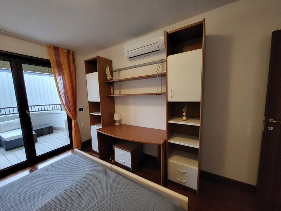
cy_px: 106
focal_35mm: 13
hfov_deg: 106.2
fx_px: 106
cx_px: 140
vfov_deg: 89.9
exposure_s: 1/50
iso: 400
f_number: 2.2
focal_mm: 1.74
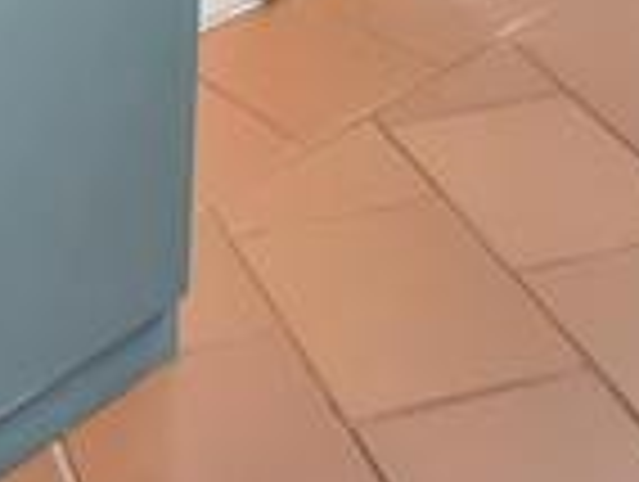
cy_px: -419
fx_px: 1350
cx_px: -18
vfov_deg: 16.5
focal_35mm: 73
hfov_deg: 25.2
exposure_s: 1/24
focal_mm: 2.2
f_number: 2.2
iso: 640
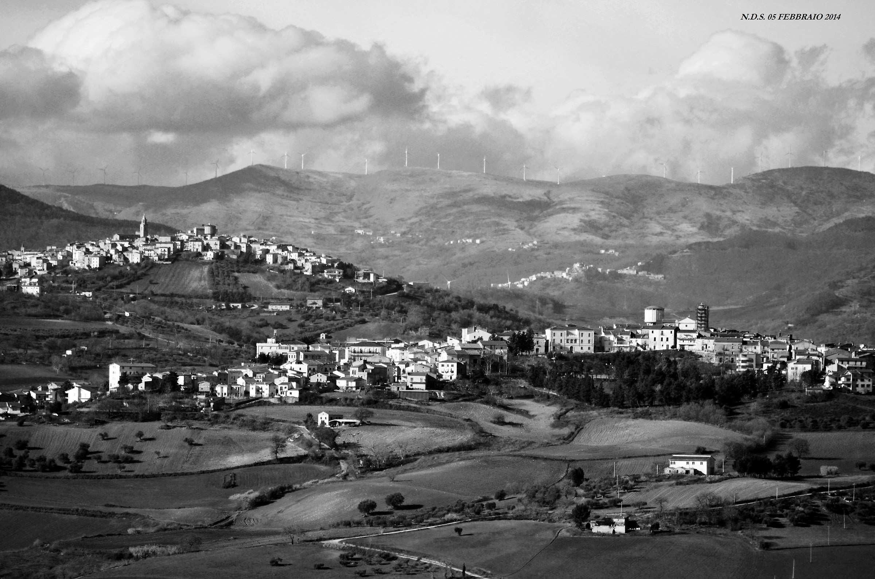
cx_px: 438
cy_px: 290
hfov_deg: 4.6
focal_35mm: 450
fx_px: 10914
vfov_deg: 3.0
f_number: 6.3
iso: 640
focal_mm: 300
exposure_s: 1/2000
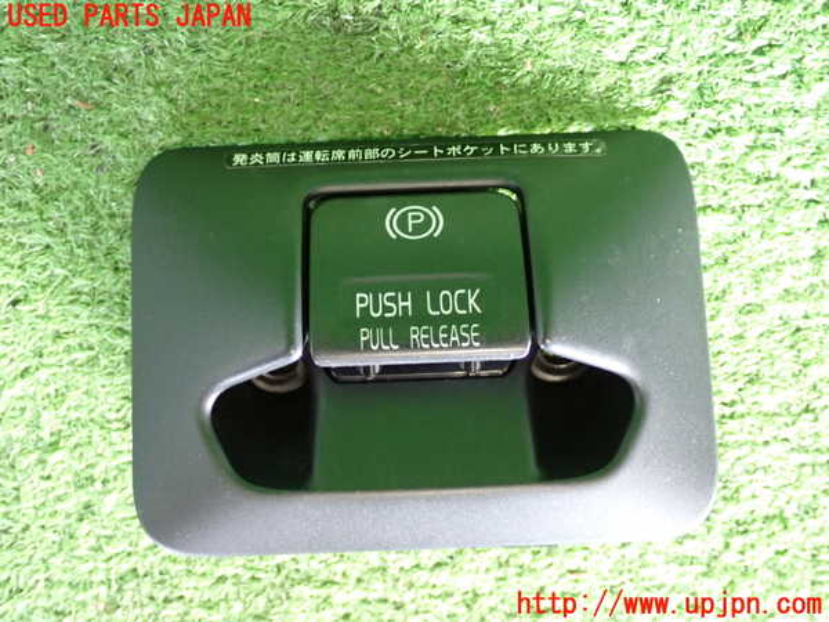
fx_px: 1126
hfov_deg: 40.4
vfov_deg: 30.9
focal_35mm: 47
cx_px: 414
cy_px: 311
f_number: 3.1
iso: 800
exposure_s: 1/25
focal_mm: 8.4
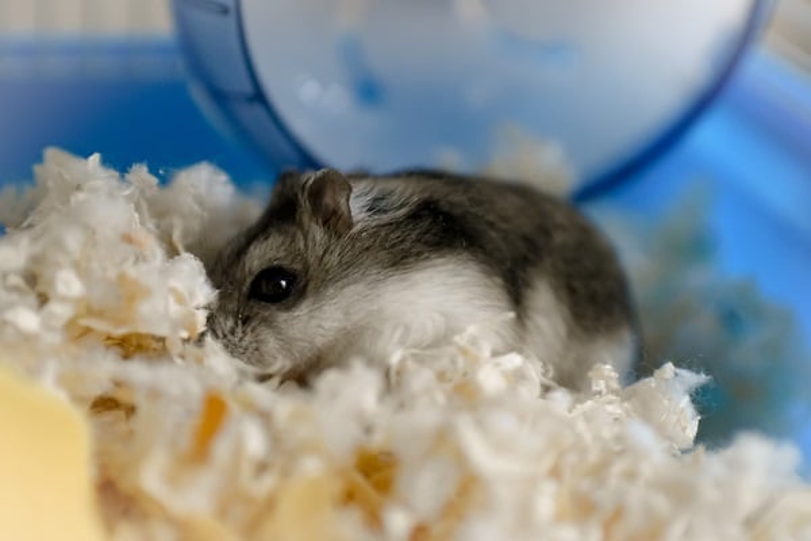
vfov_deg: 25.8
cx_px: 406
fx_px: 1183
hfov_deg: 37.9
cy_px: 270
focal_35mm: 52
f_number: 2
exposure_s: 1/320
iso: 3200
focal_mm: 35
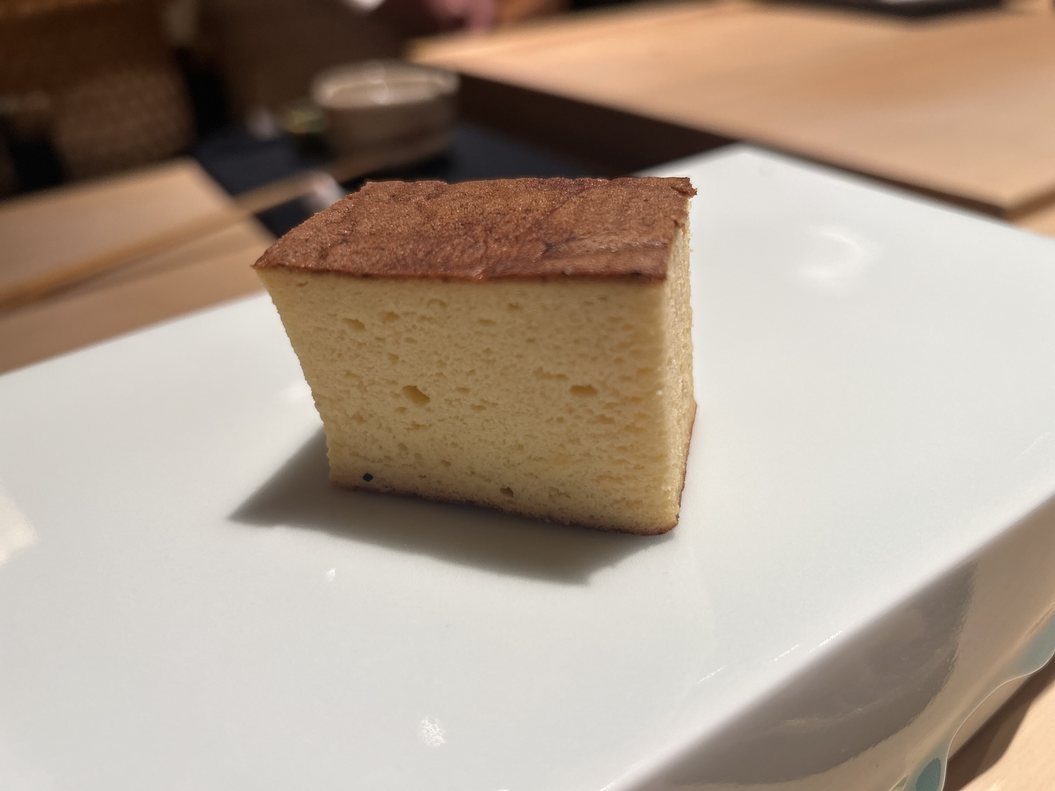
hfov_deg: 67.3
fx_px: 792
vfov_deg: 53.1
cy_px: 396
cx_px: 528
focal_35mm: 26
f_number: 1.5
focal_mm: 5.7
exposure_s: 1/110
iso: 64
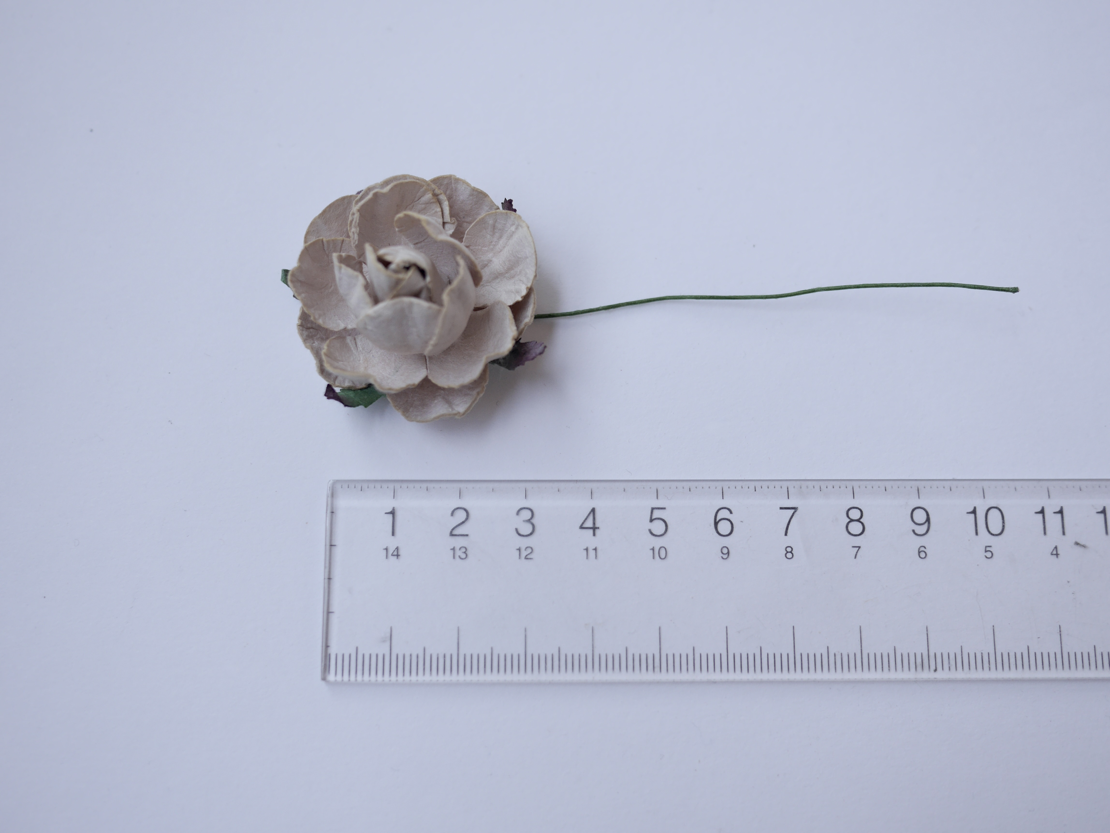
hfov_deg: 46.8
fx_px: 1283
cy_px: 416
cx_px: 555
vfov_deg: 36.0
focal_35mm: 40
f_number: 2.5
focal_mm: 20
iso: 200
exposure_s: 1/250
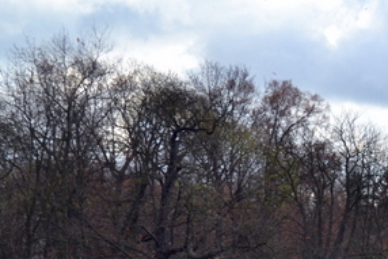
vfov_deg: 8.1
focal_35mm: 168
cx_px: 494
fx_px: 1811
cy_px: 308
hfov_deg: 11.9
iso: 320
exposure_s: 1/125
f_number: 8
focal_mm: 40
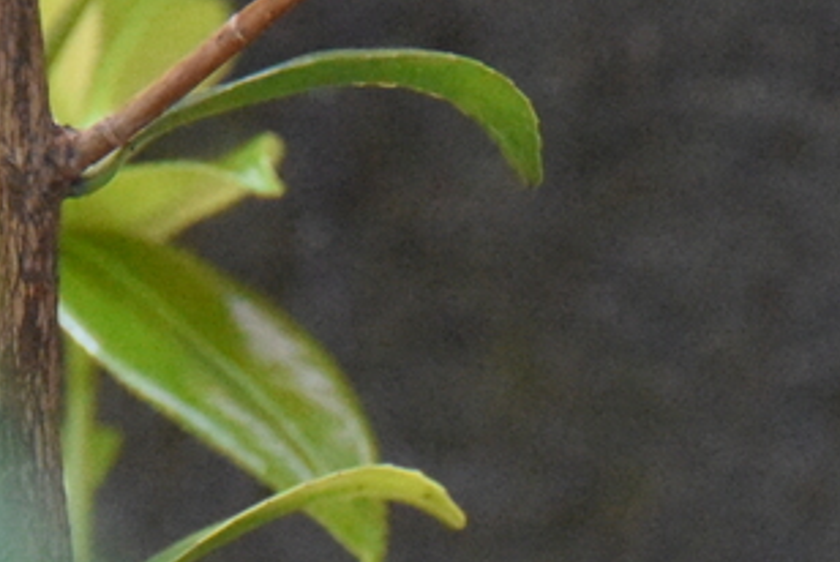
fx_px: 29100
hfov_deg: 1.7
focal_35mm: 1246
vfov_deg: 1.1
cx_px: 518
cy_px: 1080
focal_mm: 300
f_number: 6.3
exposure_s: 1/640
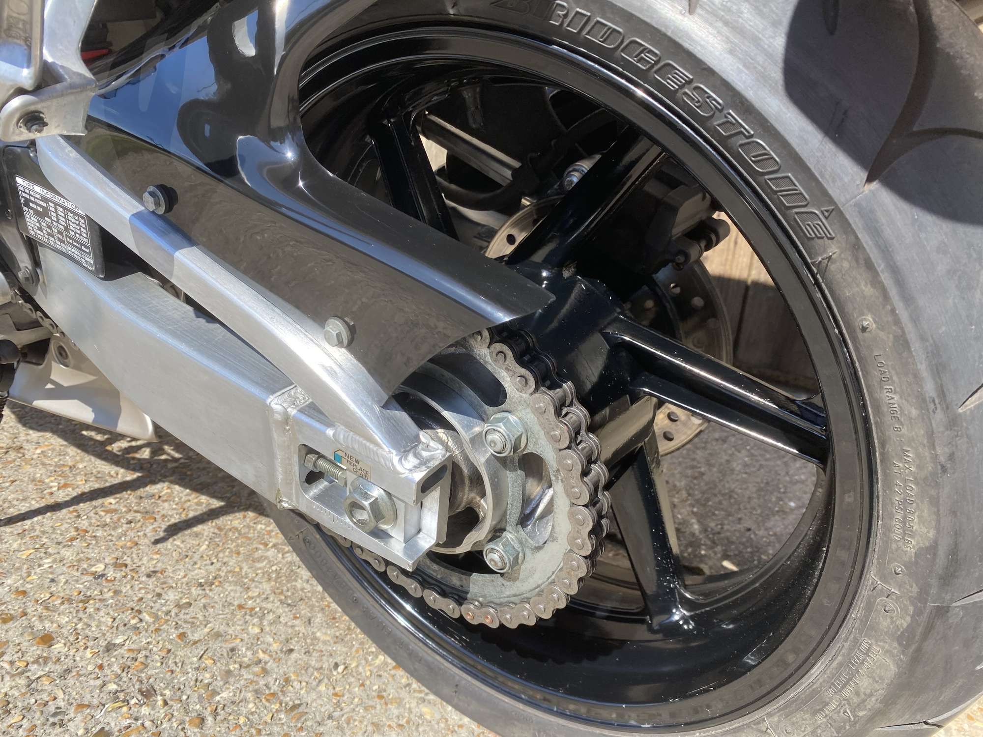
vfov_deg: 53.1
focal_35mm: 26
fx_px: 738
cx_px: 492
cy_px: 368
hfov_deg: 67.3
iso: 32
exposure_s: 1/1193
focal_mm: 4.25
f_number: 1.8
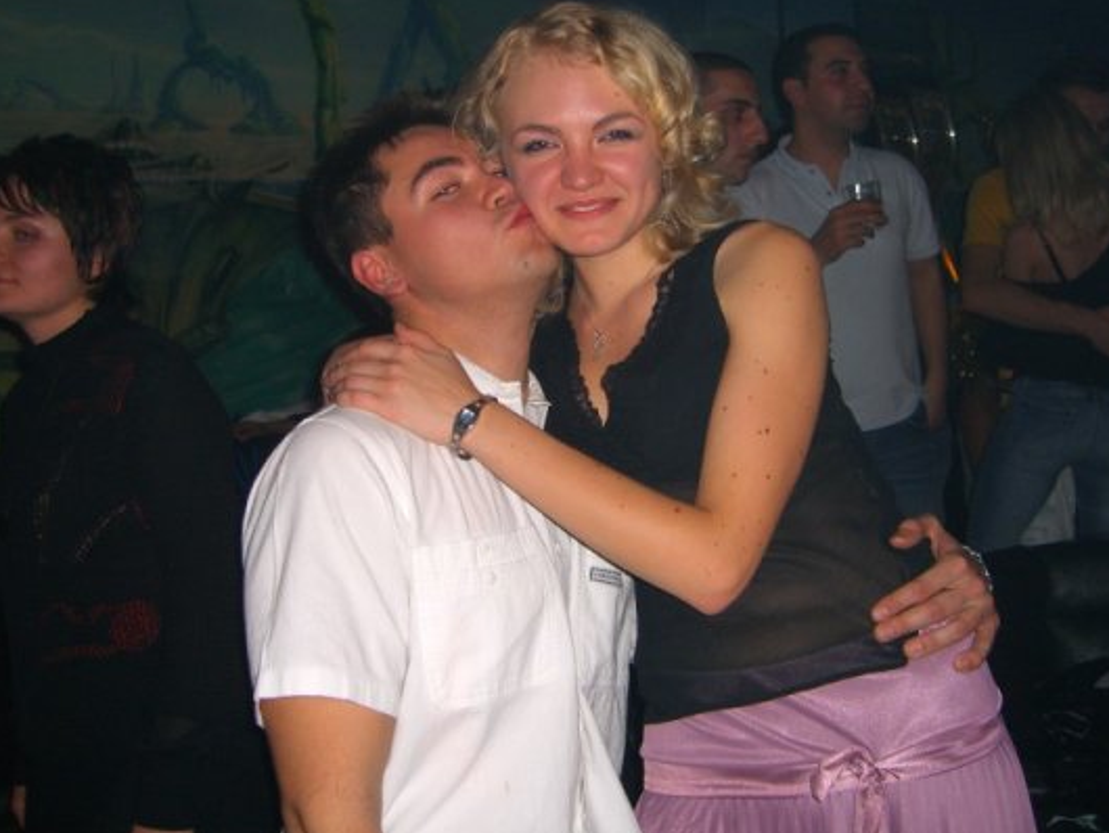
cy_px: 381
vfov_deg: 33.6
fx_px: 1378
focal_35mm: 43
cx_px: 586
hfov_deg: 43.8
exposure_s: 1/60
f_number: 2.8
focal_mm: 7.9
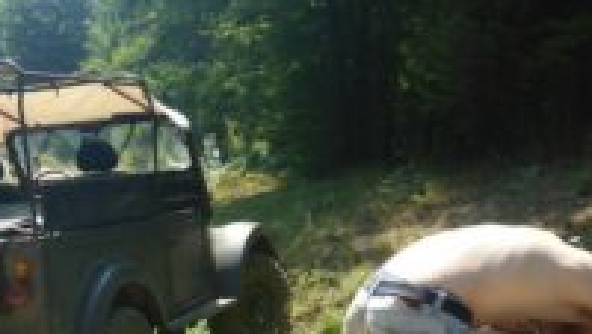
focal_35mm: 66
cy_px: 384
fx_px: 1037
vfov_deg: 17.6
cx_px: 232
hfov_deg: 31.8
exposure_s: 1/400
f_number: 3.5
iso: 100
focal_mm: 5.5
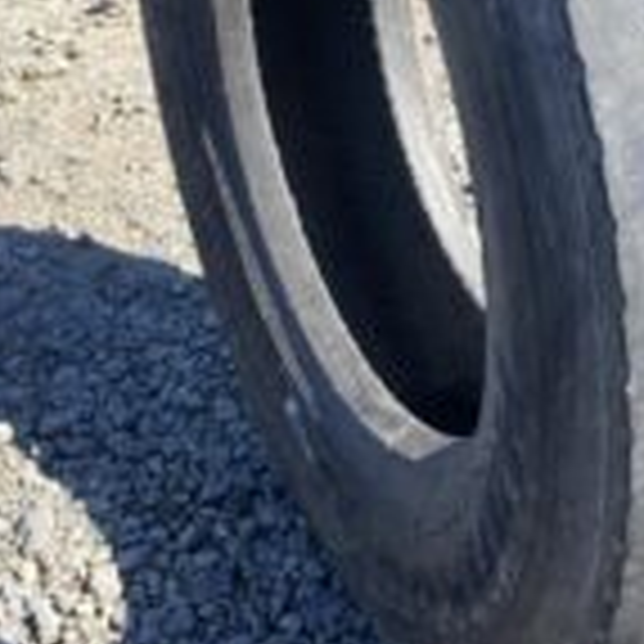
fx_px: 1452
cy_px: 74
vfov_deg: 24.3
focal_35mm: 69
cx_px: 554
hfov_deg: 24.4
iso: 32
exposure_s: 1/733
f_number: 1.8
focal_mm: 4.25
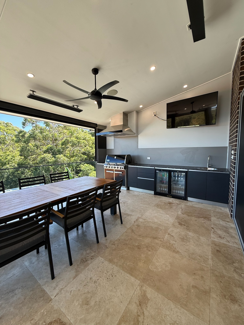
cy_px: 162
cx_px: 122
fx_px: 132
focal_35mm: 14
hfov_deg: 85.7
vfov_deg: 102.1
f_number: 2.2
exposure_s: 1/152
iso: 50
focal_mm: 2.22
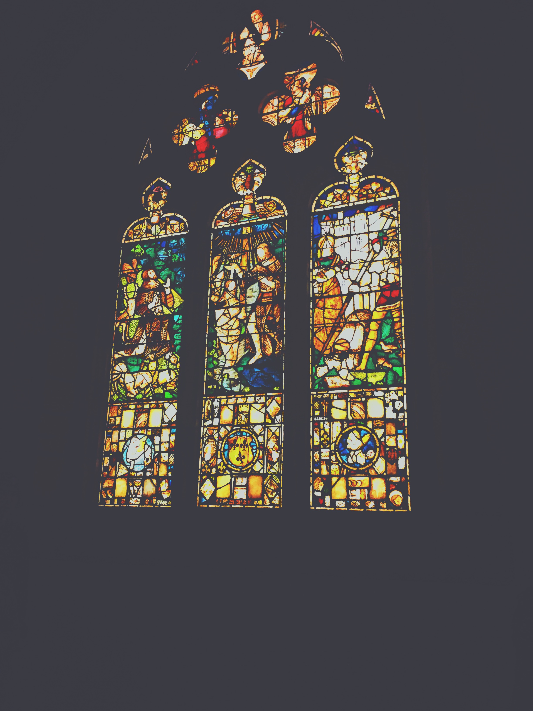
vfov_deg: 61.7
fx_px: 595
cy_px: 356
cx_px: 266
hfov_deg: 48.2
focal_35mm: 29
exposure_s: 1/30
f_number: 2.2
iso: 200
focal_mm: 4.15
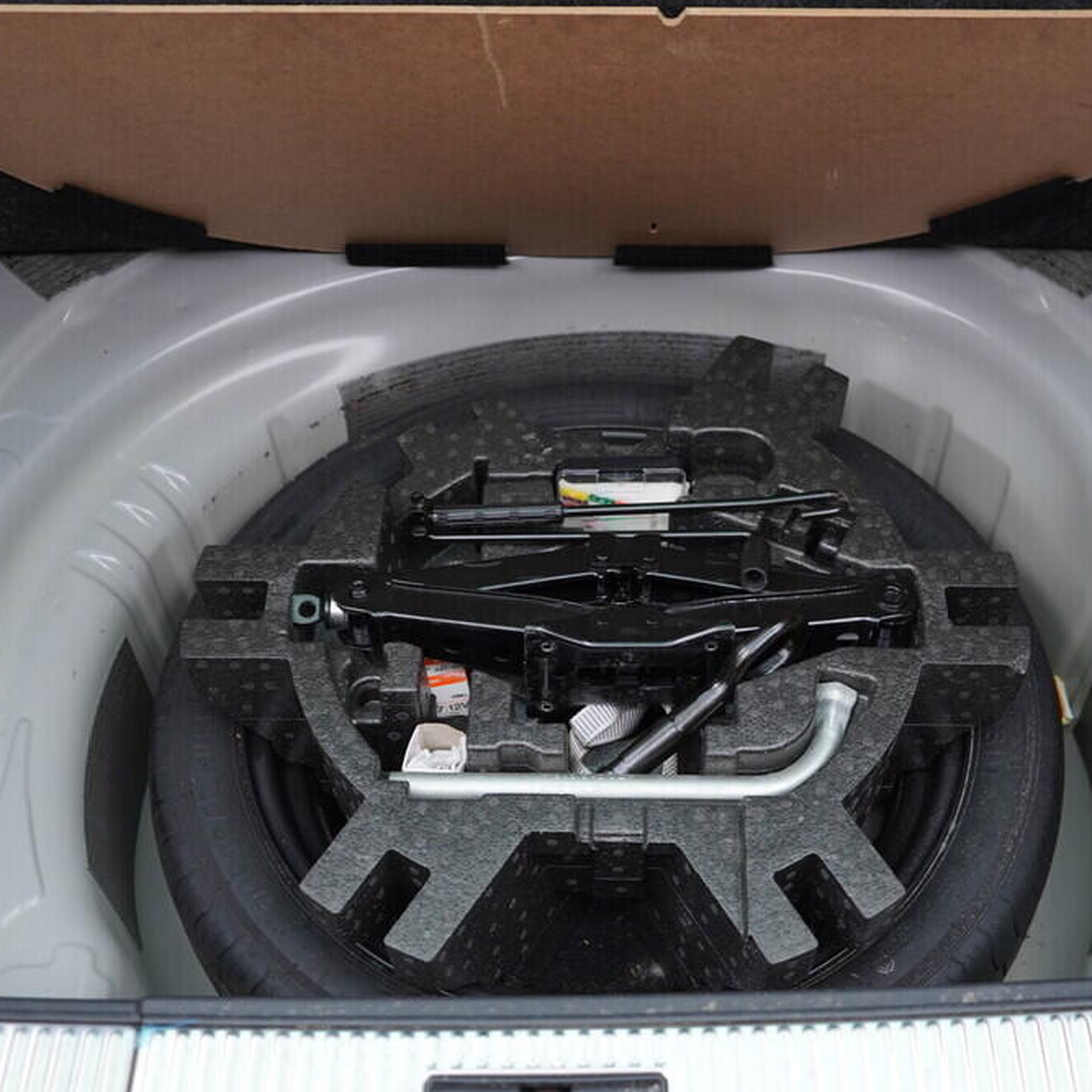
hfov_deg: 36.0
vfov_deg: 36.1
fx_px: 1677
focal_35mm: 47
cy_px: 539
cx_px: 607
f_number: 2.8
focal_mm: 24
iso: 200
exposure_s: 1/40
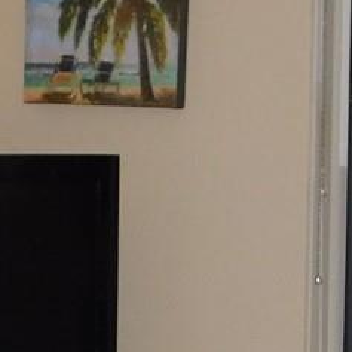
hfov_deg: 9.7
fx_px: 2059
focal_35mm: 179
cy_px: 523
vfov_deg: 9.5
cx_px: 36
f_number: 3.2
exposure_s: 1/30
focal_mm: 5.3
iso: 200
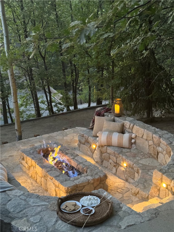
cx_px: 87
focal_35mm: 48
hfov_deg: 30.3
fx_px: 322
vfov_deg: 39.7
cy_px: 116
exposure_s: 1/20
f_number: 1.78
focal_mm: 6.76
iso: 640
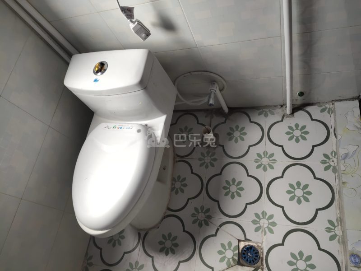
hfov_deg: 60.0
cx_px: 180
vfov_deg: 46.8
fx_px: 313
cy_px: 136
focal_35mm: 30
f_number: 1.79
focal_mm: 4.35
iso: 50
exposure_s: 1/120
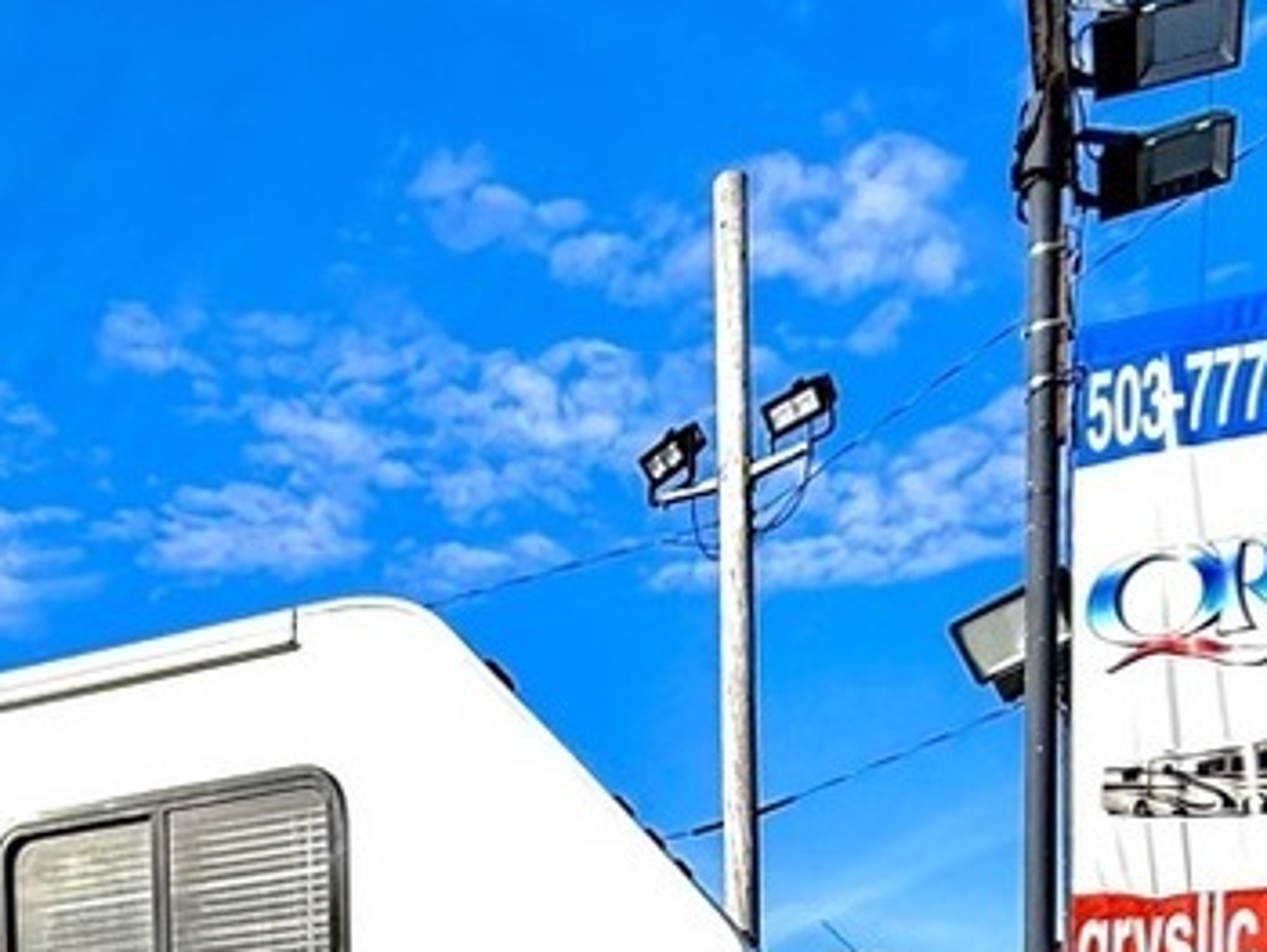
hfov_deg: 42.7
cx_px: 119
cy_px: 1242
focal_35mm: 40
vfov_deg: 29.1
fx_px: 1465
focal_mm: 2.22
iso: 50
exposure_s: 1/2611
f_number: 2.2
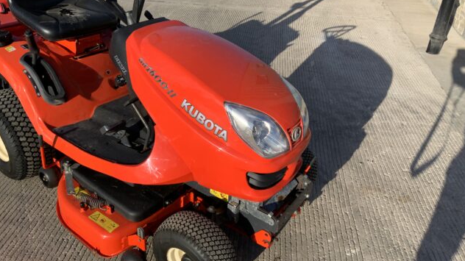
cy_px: 122
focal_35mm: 32
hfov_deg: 61.0
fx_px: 394
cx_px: 232
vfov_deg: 36.6
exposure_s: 1/1626
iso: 16
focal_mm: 3
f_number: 1.8
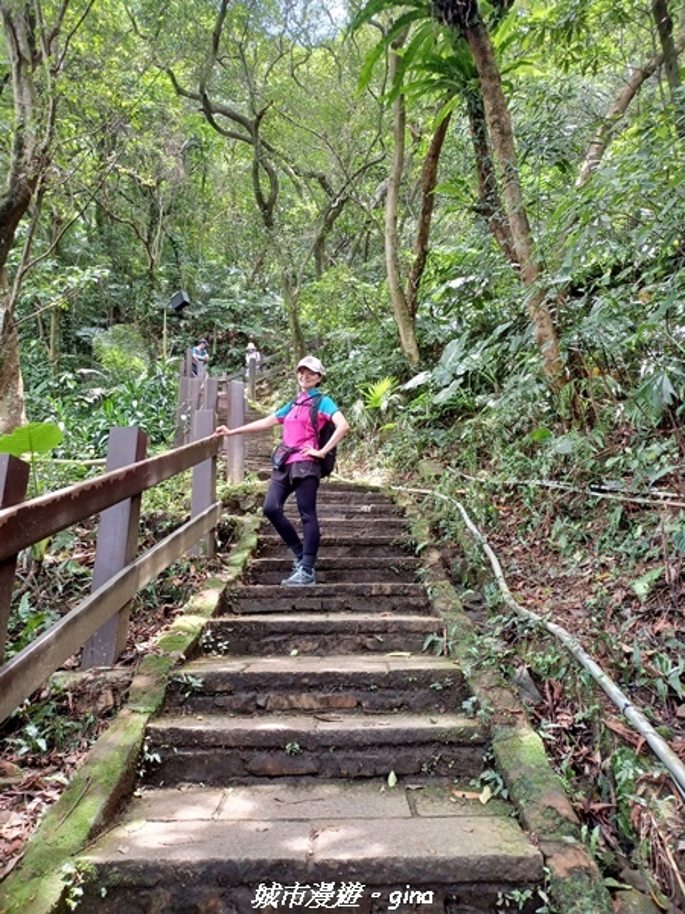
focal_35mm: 25
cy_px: 457
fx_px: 660
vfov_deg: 69.4
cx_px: 342
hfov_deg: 54.9
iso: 320
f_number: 1.8
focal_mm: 4.6
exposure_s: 1/59
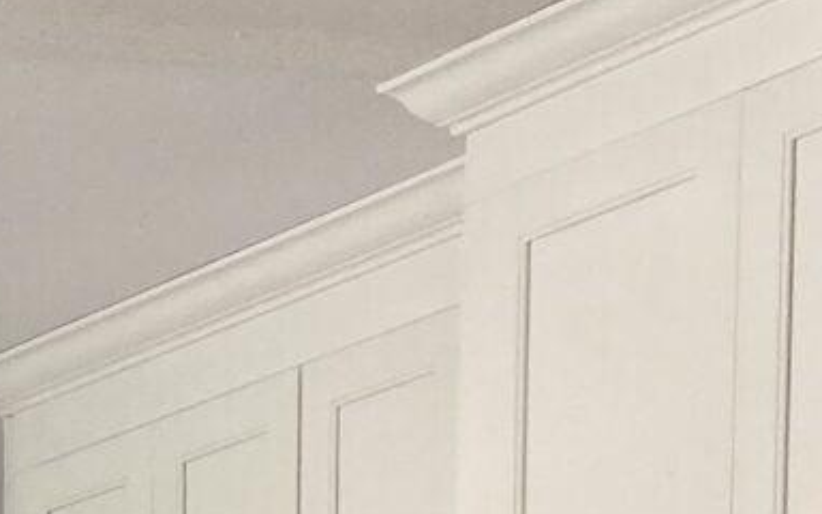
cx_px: -1471
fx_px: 4436
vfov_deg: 6.1
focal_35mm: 198
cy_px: 1551
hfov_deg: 9.0
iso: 25
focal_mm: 3.99
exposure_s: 1/120
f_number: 1.8
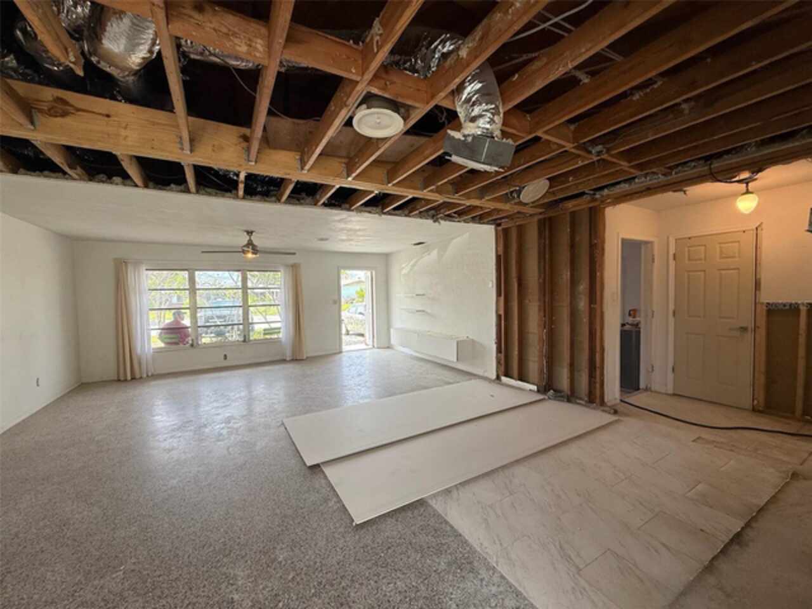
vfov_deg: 85.7
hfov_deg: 102.1
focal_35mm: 14
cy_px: 304
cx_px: 406
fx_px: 328
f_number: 2.2
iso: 64
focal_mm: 2.22
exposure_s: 1/124
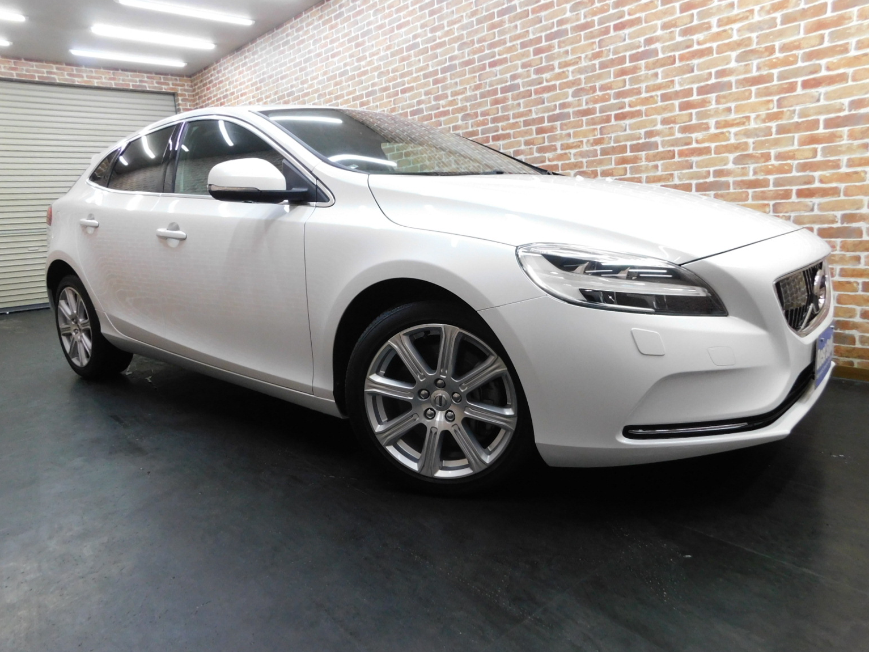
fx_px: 603
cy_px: 319
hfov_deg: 71.6
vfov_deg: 56.8
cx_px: 434
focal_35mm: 24
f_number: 3
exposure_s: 1/30
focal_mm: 4
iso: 320
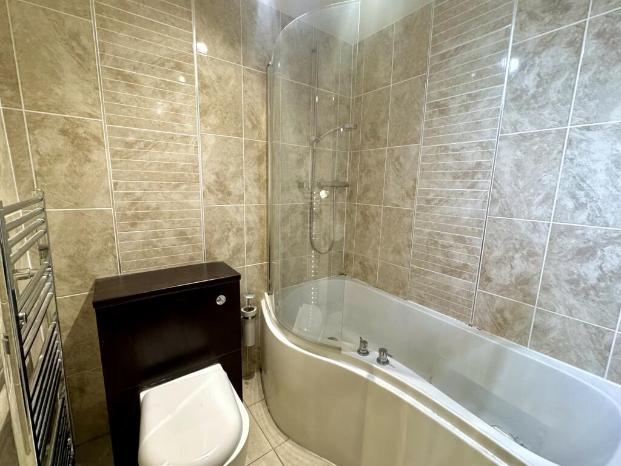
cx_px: 310
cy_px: 233
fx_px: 251
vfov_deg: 85.7
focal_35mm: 14
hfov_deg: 102.1
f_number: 2.2
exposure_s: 1/50
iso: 320
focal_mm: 2.22
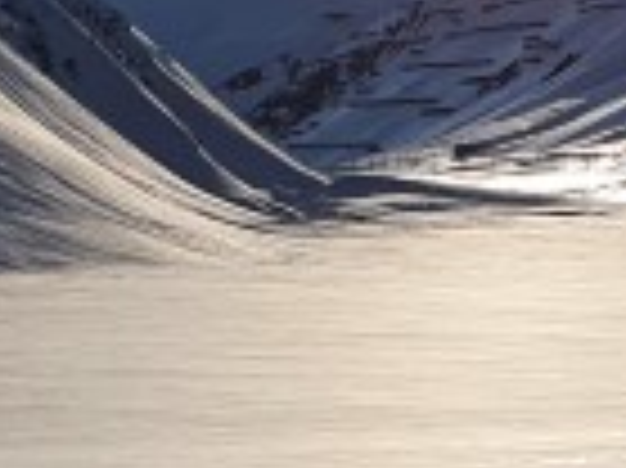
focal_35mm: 192
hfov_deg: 10.1
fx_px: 3469
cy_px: 346
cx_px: 838
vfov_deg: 7.7
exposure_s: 1/10144
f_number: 2.4
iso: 50
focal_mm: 4.32
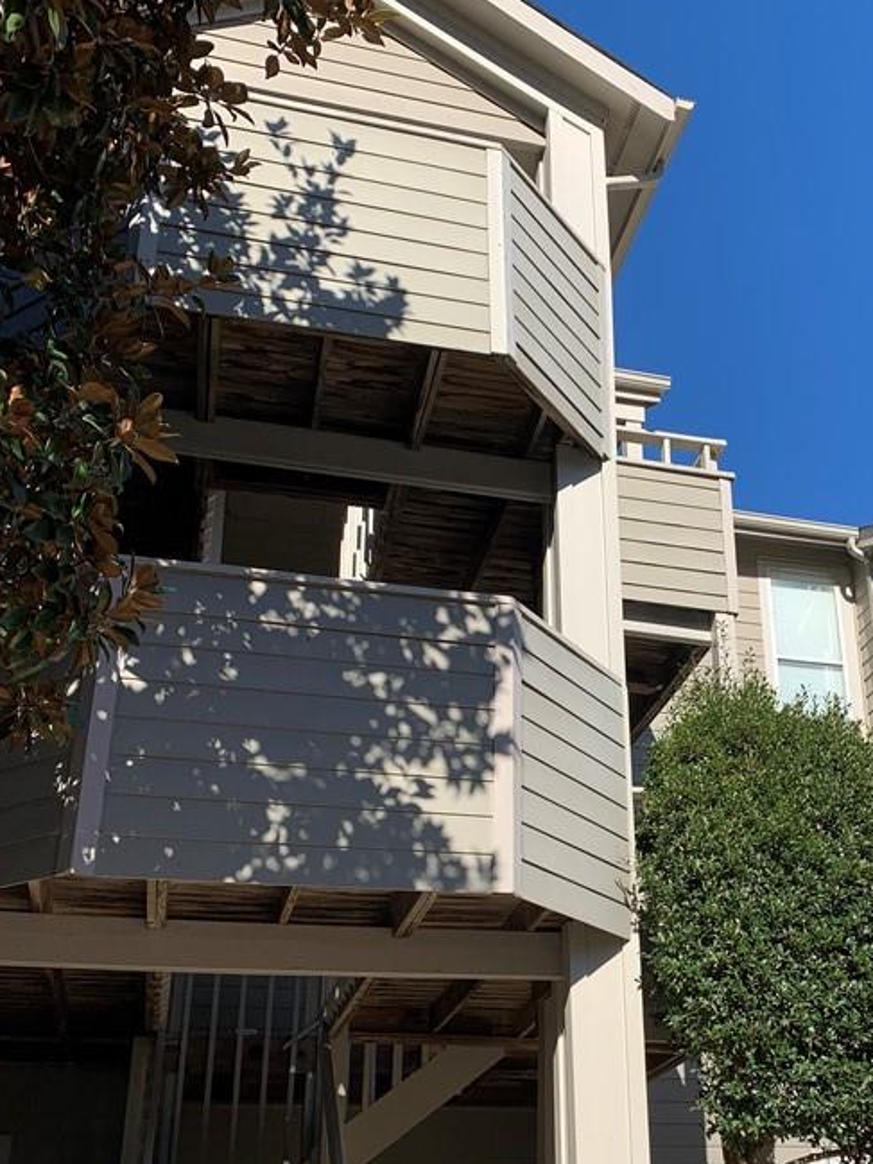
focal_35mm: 41
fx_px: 1378
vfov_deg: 45.2
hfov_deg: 34.7
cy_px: 753
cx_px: 613
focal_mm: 4.25
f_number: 1.8
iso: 25
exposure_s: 1/2033
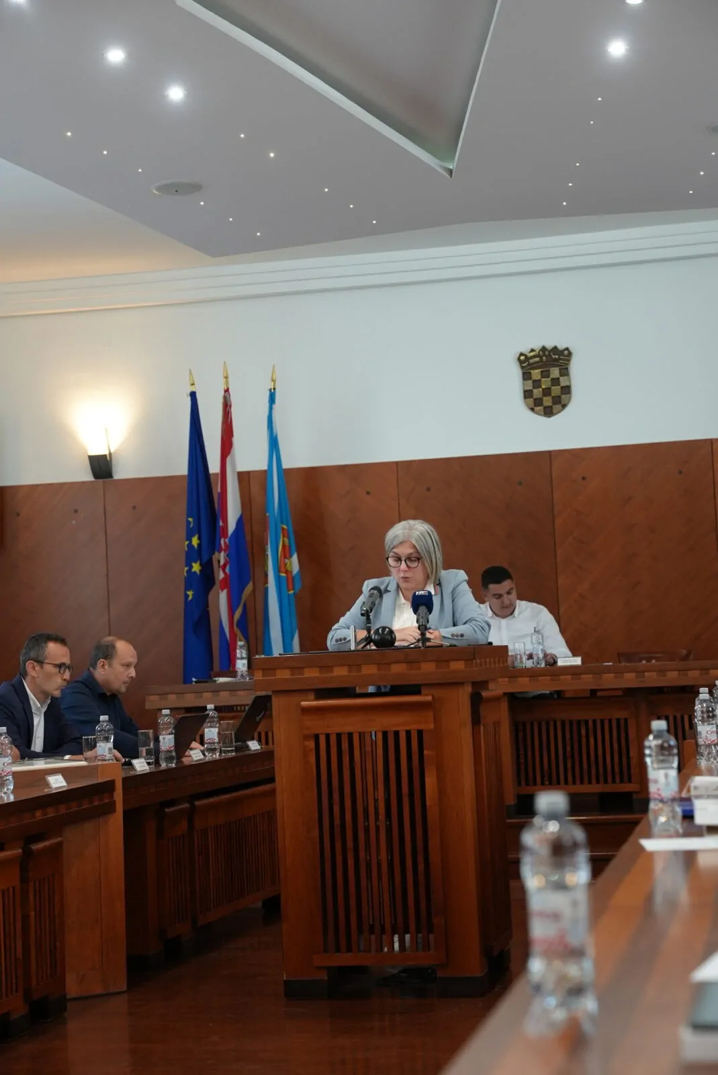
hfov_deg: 19.5
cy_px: 538
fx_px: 2091
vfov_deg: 28.8
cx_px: 359
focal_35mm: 70
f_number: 4
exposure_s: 1/160
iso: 1600
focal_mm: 70
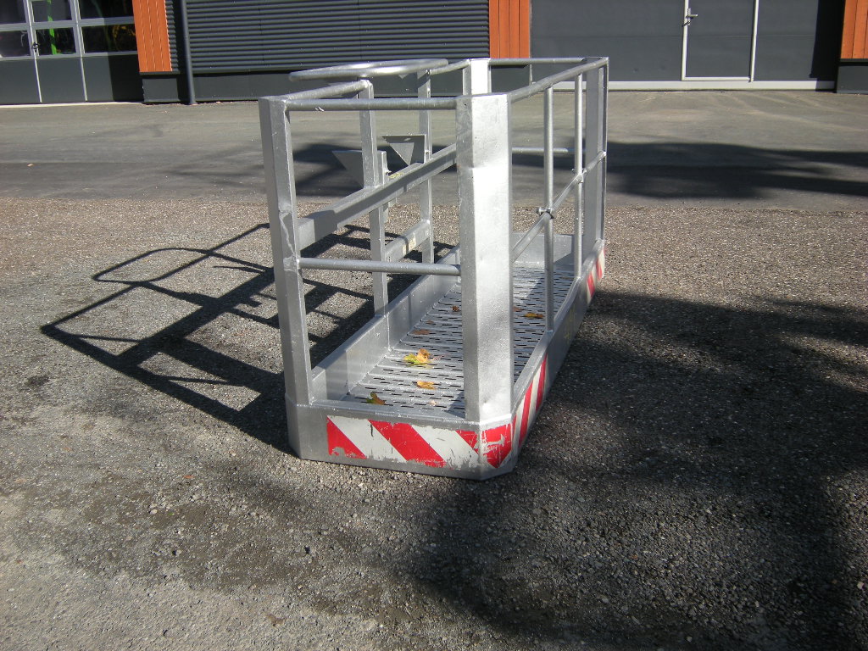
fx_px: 953
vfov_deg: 37.7
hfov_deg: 49.0
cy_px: 326
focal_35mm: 38
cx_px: 434
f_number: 6.4
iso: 64
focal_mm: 6.3
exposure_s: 1/161
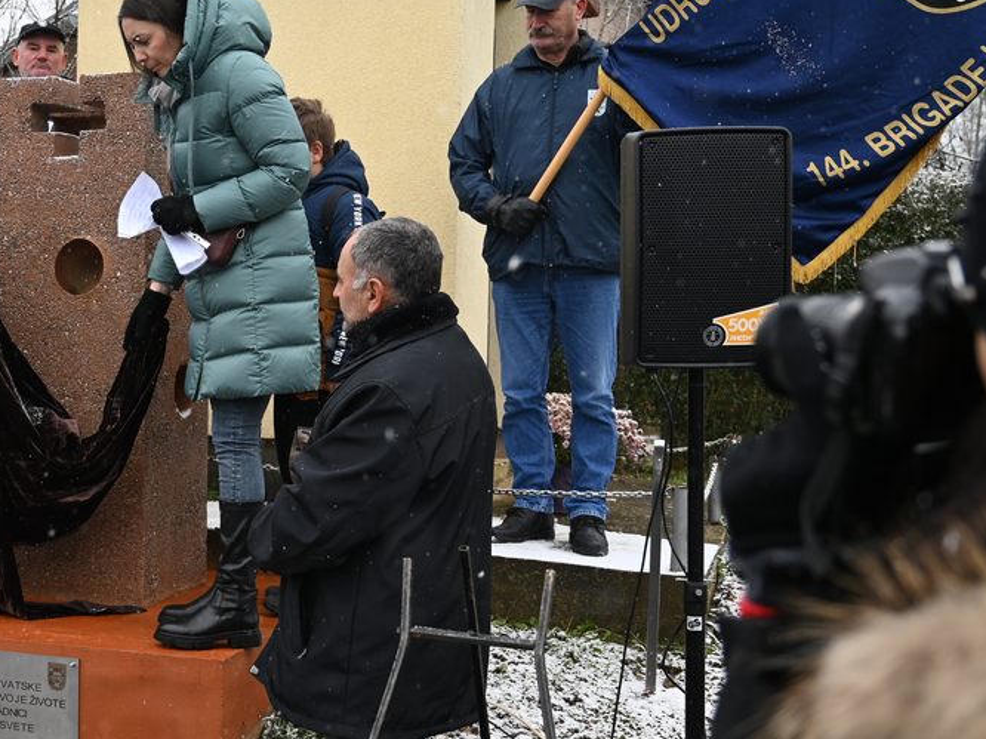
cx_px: 221
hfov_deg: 35.3
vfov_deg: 27.6
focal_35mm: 53
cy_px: 412
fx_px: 1505
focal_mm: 30.5
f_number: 4
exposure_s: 1/250
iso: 280
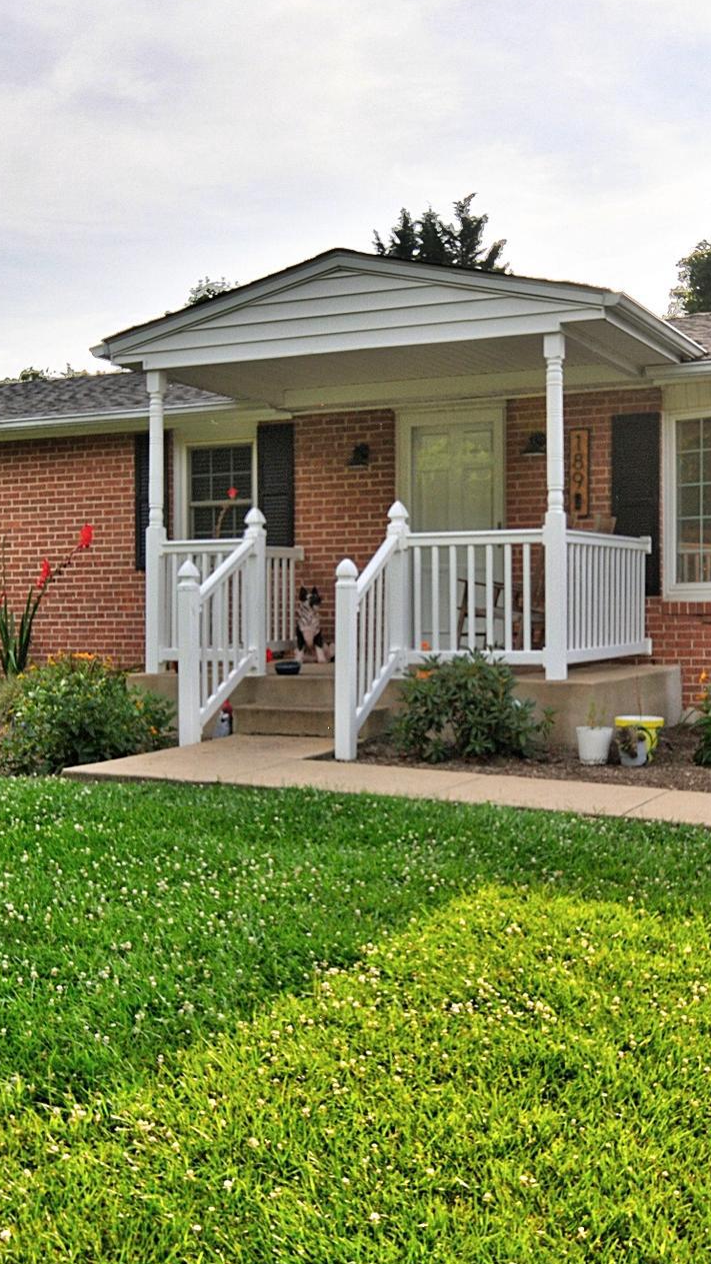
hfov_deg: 19.7
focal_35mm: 61
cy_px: 591
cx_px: 360
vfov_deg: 34.3
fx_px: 2046
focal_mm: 24
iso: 400
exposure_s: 1/1000
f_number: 10
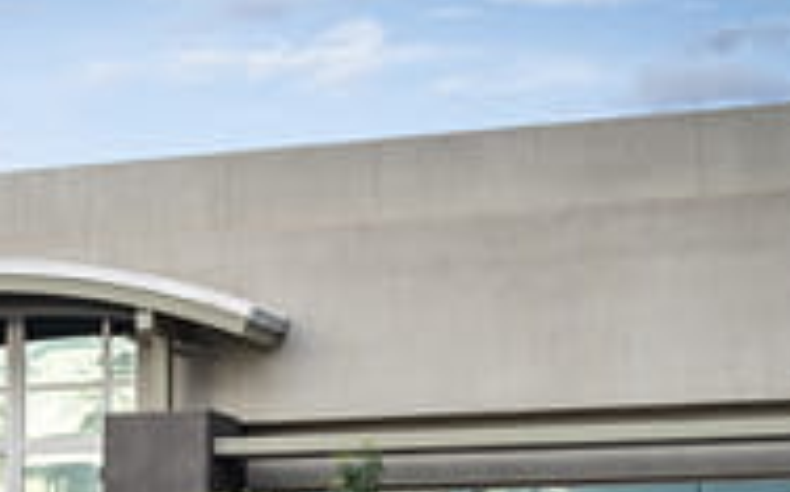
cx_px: -160
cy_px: 597
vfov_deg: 12.6
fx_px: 2172
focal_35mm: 101
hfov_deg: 19.4
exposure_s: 1/100
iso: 200
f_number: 8
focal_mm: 39
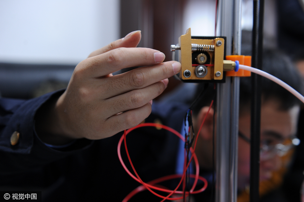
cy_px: 101
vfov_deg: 35.0
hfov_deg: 50.7
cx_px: 152
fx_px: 321
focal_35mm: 38
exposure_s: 1/30
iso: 640
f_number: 3.5
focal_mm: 38
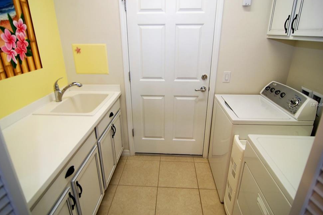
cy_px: 105
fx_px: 184
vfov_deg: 60.5
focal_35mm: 21
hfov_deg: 82.6
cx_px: 160
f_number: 4
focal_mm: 13
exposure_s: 1/20
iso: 200
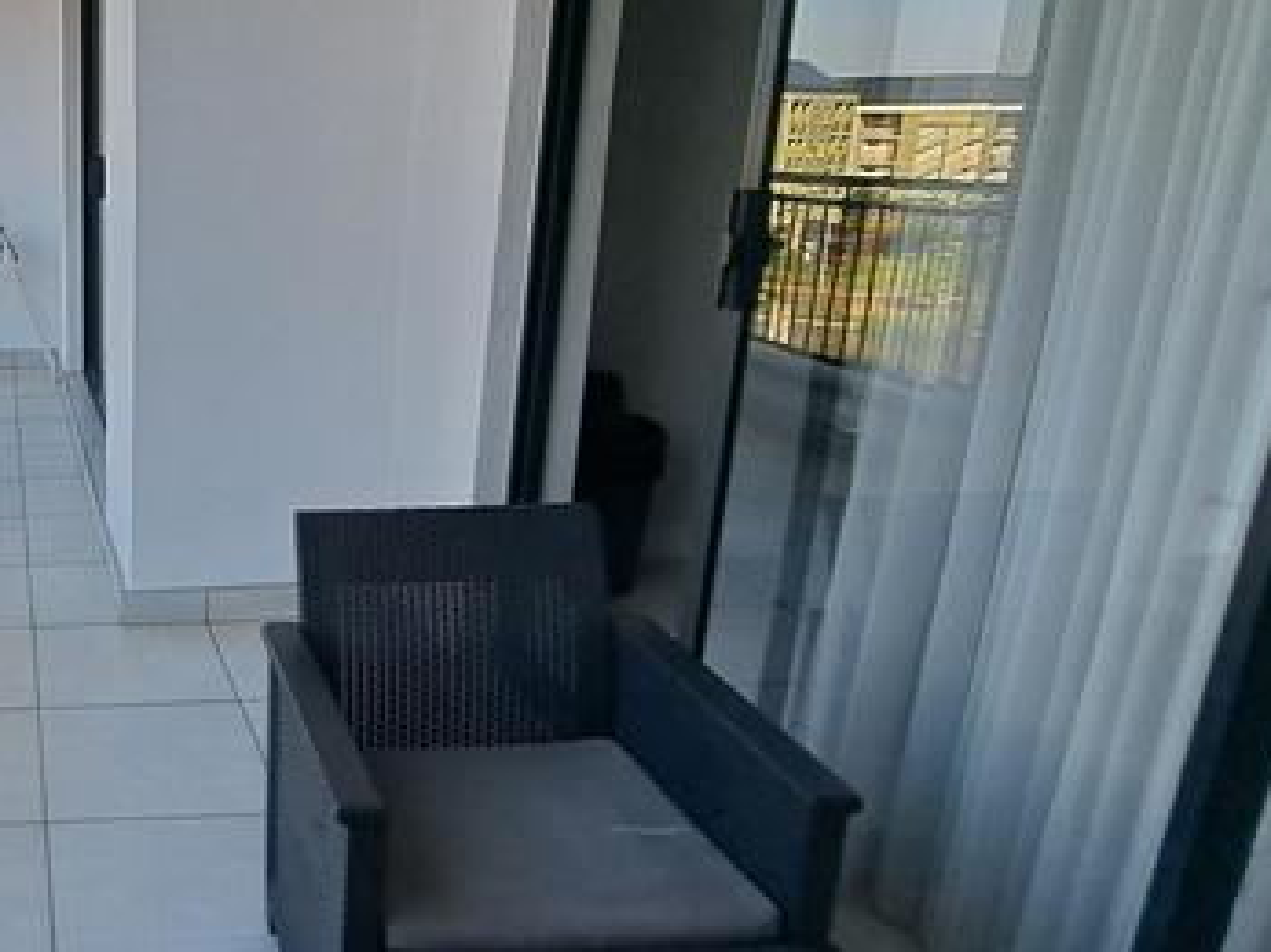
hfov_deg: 49.9
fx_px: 1101
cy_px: 472
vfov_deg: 46.8
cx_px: 26
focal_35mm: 30
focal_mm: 1.74
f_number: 2.2
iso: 50
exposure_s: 1/664
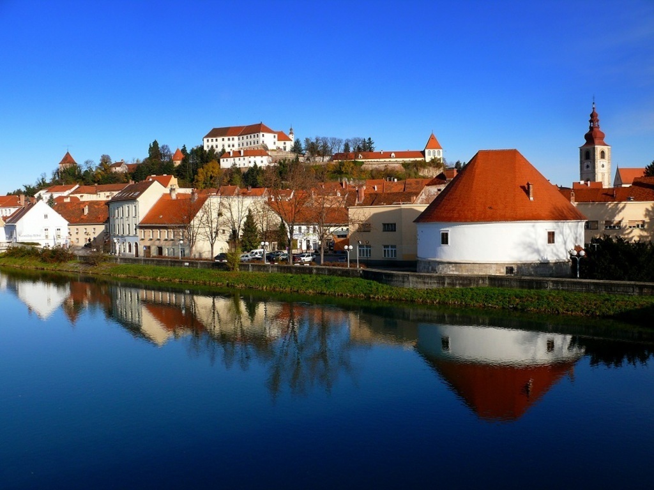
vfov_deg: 40.7
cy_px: 245
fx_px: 661
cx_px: 327
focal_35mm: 35
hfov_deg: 52.6
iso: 100
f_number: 5.6
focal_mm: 7.4
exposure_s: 1/400
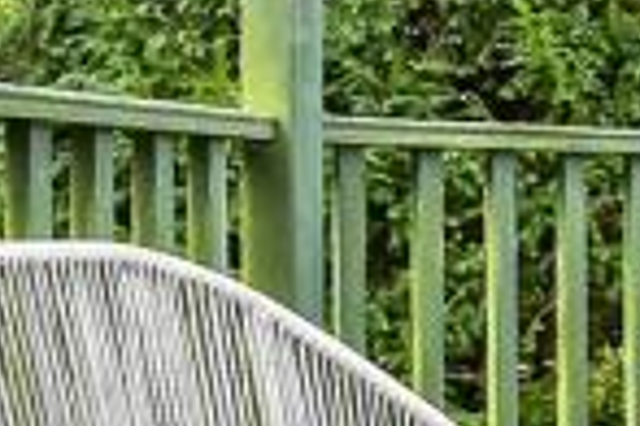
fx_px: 3093
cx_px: 1506
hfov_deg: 10.3
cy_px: 315
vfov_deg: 7.9
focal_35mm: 174
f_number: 8
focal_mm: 17
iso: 160
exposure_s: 1/60
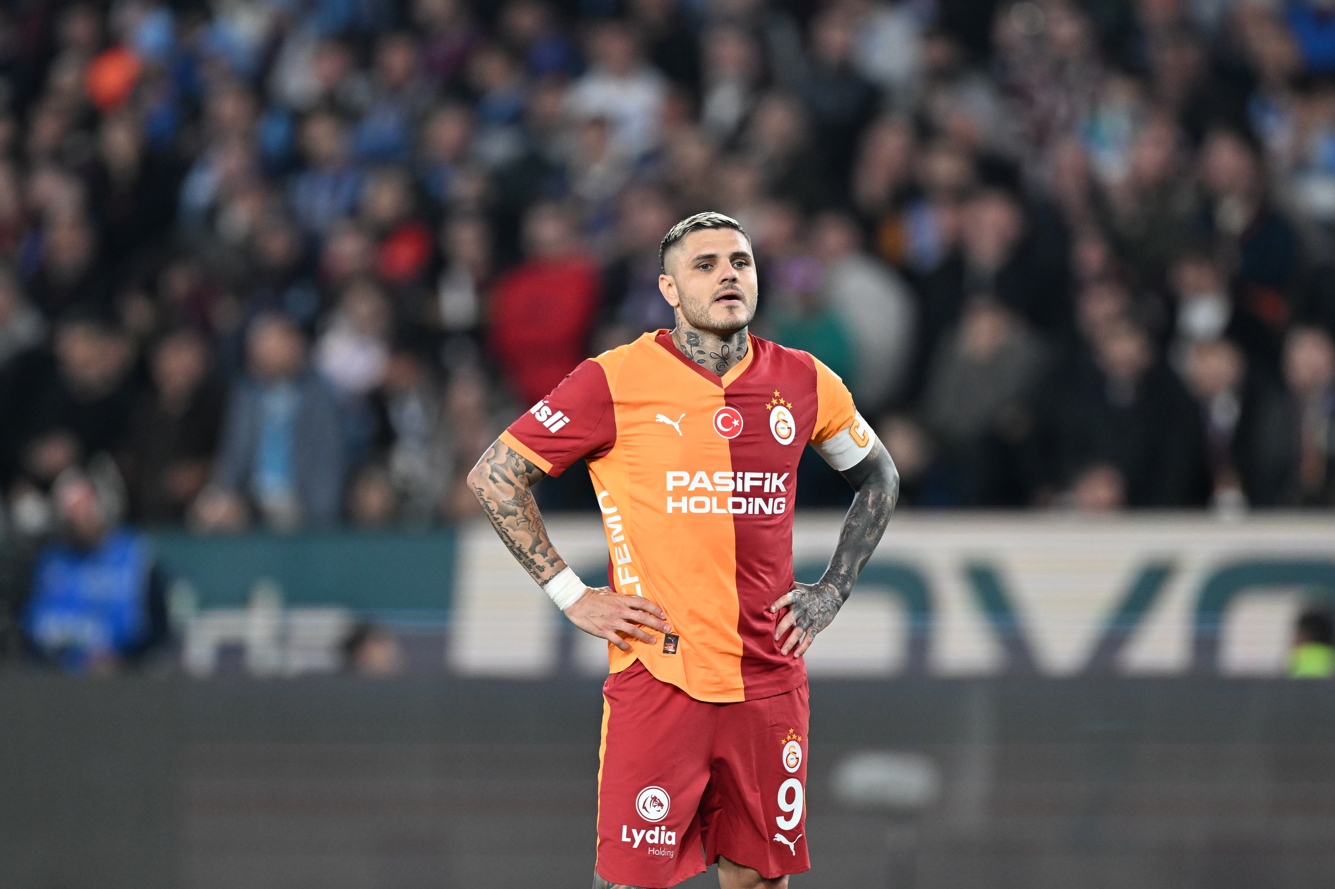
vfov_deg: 2.3
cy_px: 444
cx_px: 668
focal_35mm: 600
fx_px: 22243
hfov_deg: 3.4
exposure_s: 1/2000
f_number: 2.8
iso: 2000
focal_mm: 400
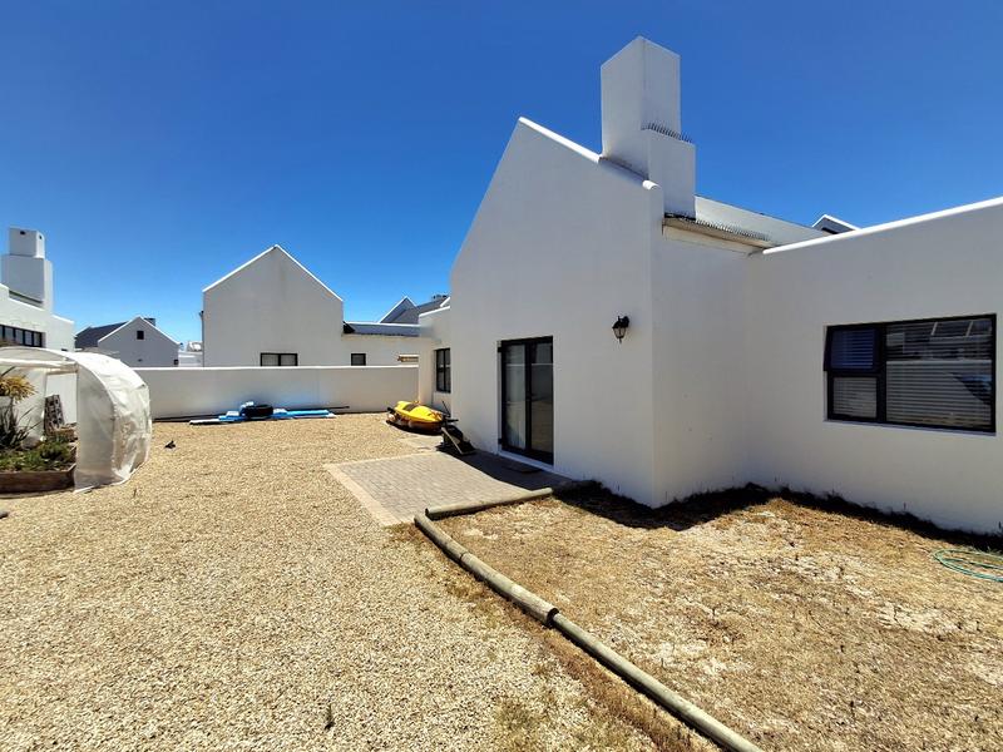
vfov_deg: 78.1
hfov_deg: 94.5
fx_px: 464
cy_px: 376
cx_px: 502
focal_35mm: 16
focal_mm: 1.64
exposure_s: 1/2000
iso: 40
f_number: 2.2
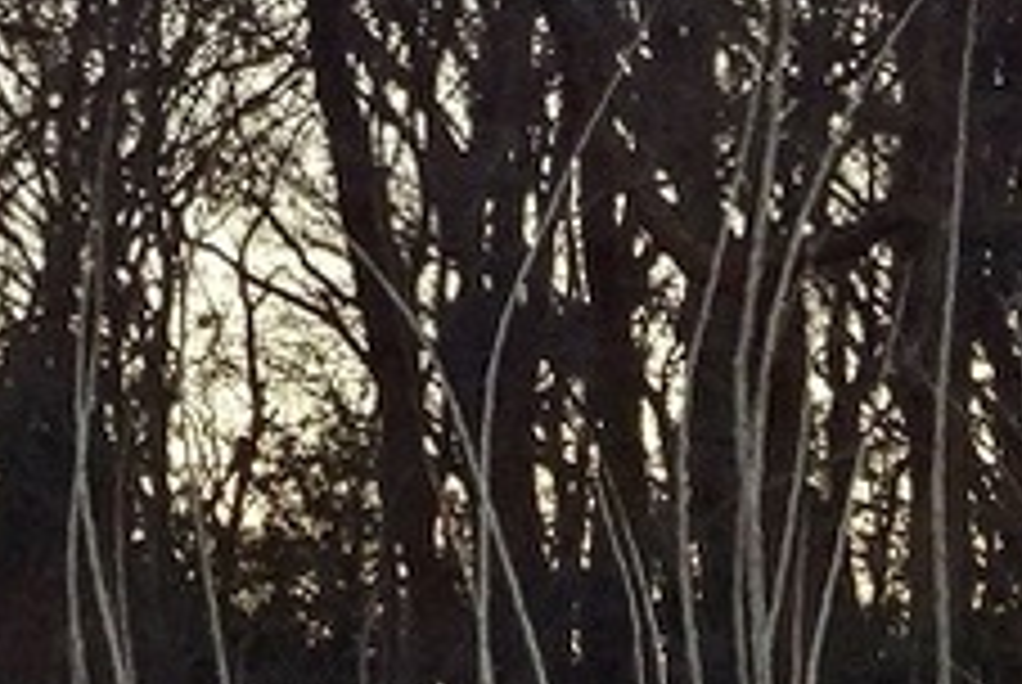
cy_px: -698
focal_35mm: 486
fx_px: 13815
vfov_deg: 2.8
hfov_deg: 4.2
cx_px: 599
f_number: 5
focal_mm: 14.12
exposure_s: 1/100
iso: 100
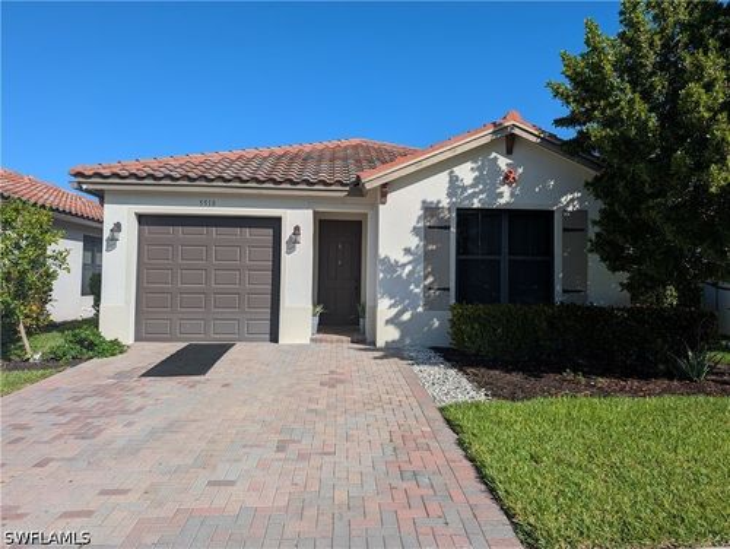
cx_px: 365
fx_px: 507
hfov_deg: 71.5
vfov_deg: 56.9
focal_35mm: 24
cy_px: 274
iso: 20
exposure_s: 1/2463
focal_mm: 6.9
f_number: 1.68
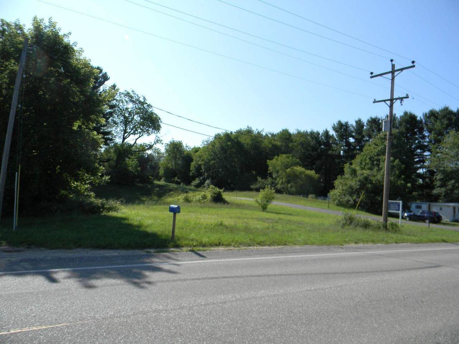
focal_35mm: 28
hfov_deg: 63.4
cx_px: 230
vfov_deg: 49.7
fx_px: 371
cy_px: 172
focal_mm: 5
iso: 80
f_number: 3.5
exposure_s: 1/782
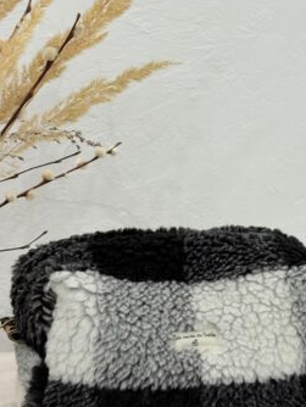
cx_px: 171
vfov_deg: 31.1
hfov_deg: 23.7
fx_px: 730
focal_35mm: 62
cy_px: 234
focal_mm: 6.76
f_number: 1.78
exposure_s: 1/60
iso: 100
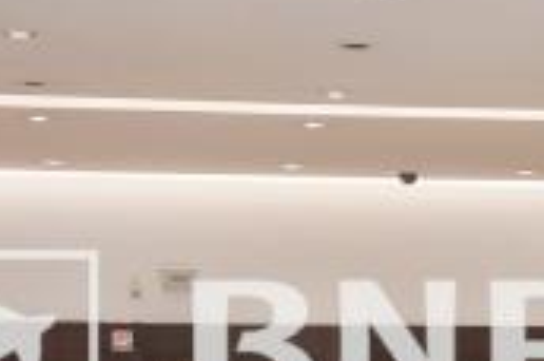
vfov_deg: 8.2
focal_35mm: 164
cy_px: 439
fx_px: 2474
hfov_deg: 12.3
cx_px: 633
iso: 200
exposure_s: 1/40
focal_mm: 22
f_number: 11
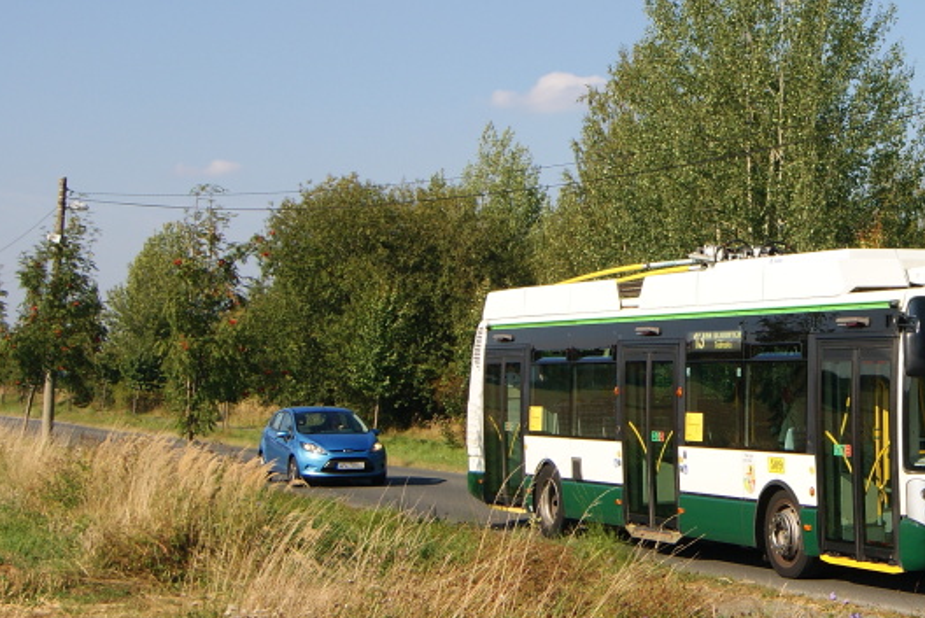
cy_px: 246
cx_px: 857
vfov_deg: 8.6
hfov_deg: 12.7
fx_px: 4114
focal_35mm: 160
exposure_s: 1/500
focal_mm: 55
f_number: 9
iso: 200
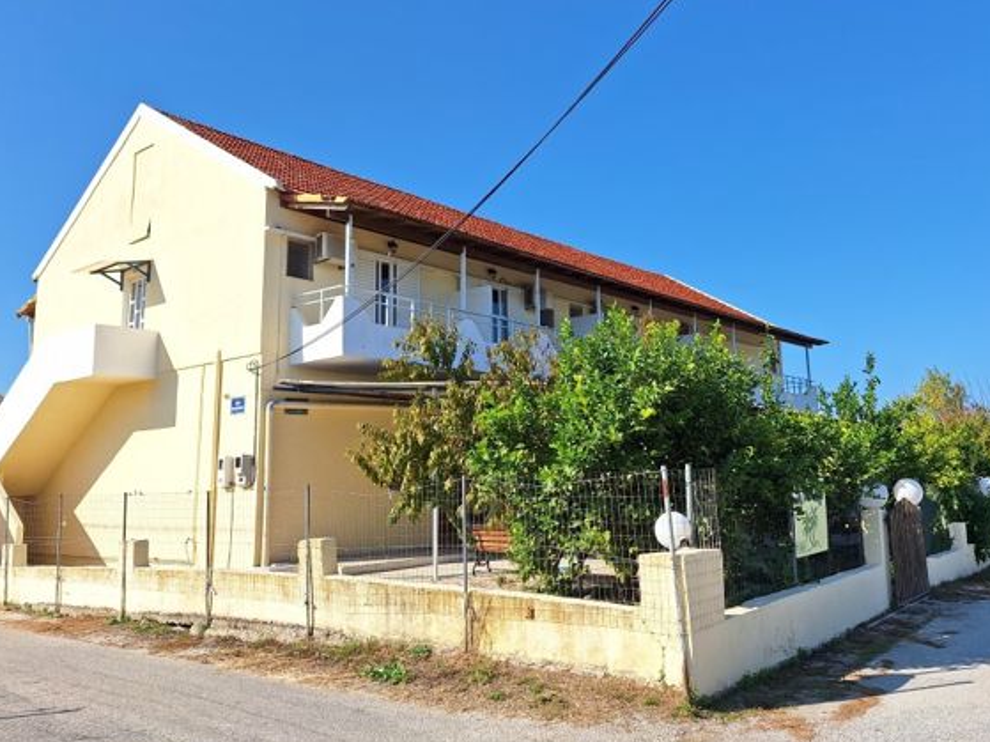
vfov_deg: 48.1
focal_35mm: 29
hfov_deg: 61.6
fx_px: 829
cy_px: 322
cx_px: 530
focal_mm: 5.54
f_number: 1.8
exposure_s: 1/3040
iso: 40
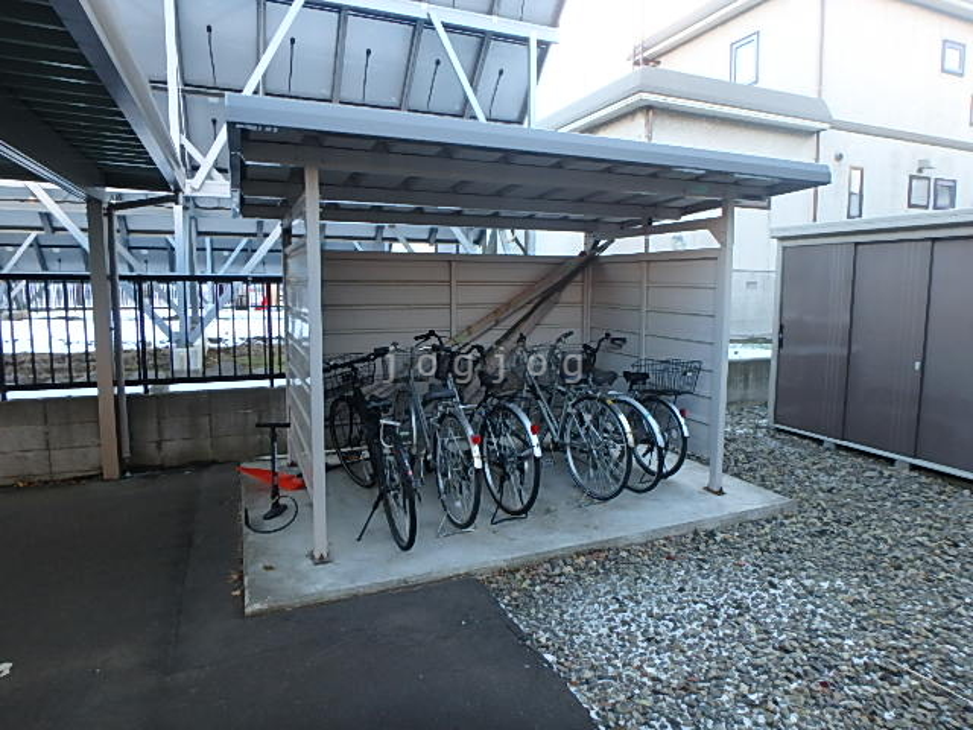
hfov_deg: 79.0
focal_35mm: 21
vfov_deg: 63.4
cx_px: 486
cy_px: 365
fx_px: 590
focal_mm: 3.7
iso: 200
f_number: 3.5
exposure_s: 1/40
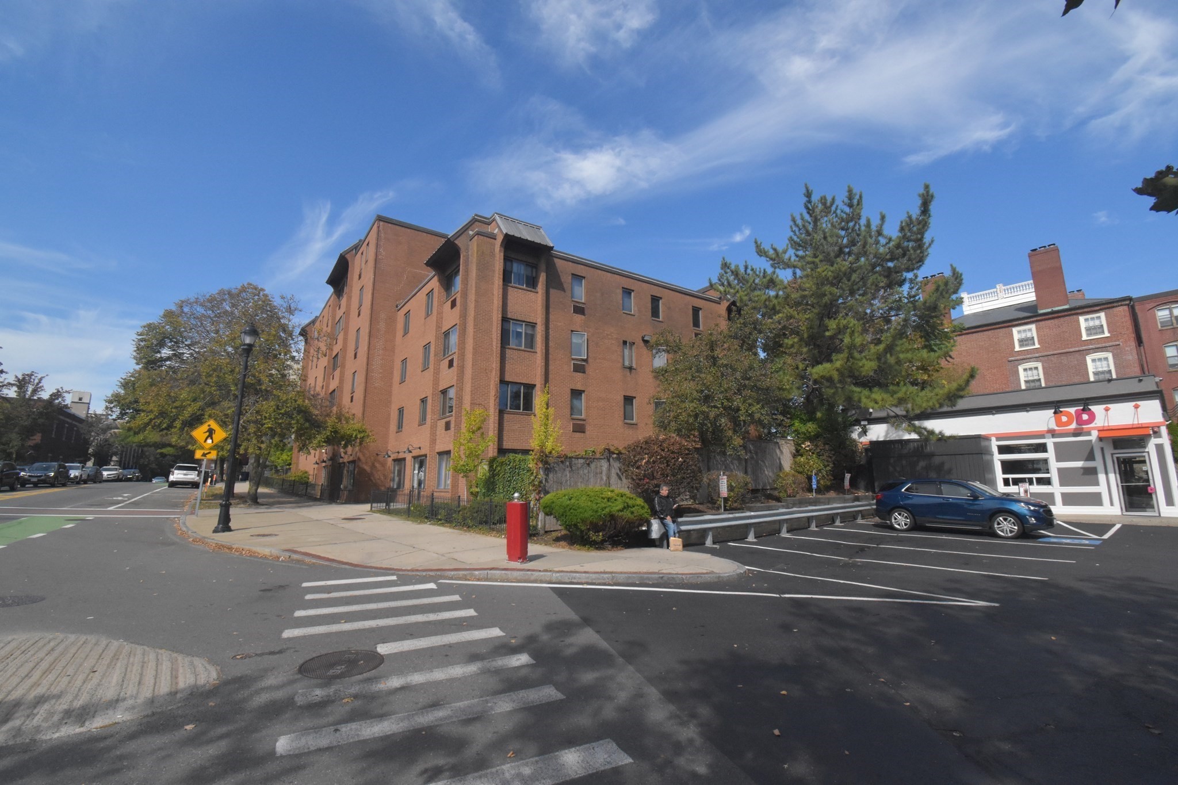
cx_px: 589
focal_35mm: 15
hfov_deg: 100.4
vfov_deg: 77.3
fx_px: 491
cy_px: 392
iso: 2500
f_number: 13
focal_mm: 10
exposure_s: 1/2000
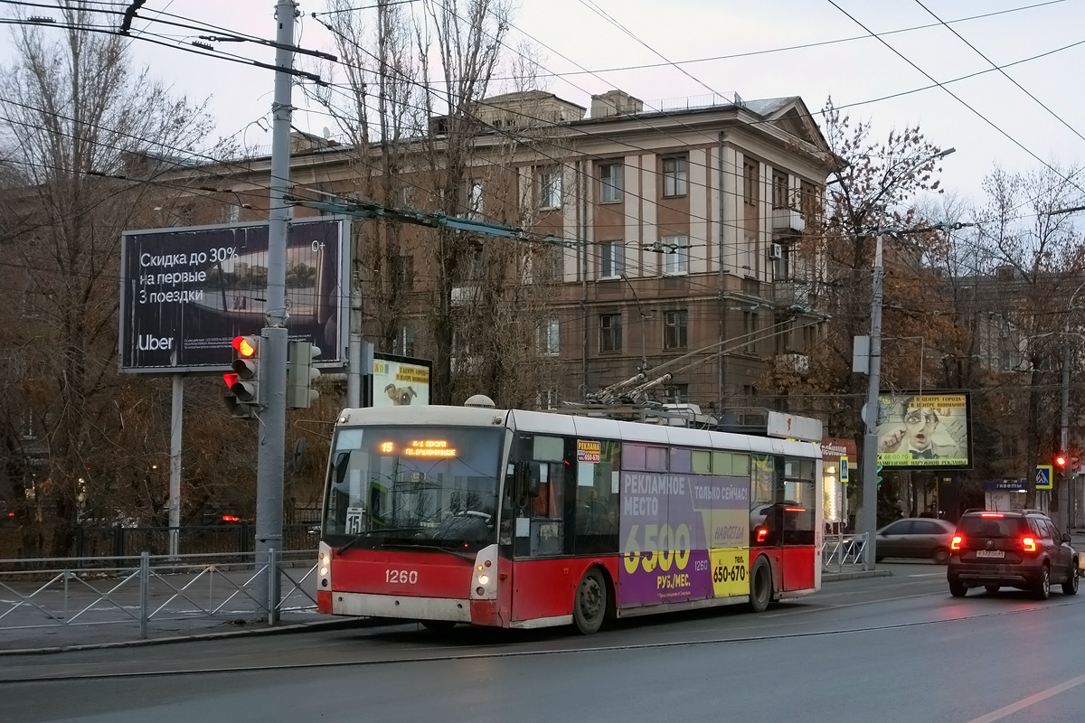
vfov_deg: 24.2
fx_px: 1688
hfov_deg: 35.6
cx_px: 542
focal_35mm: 56
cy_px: 362
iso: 640
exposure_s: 1/60
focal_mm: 20.85
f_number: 3.5
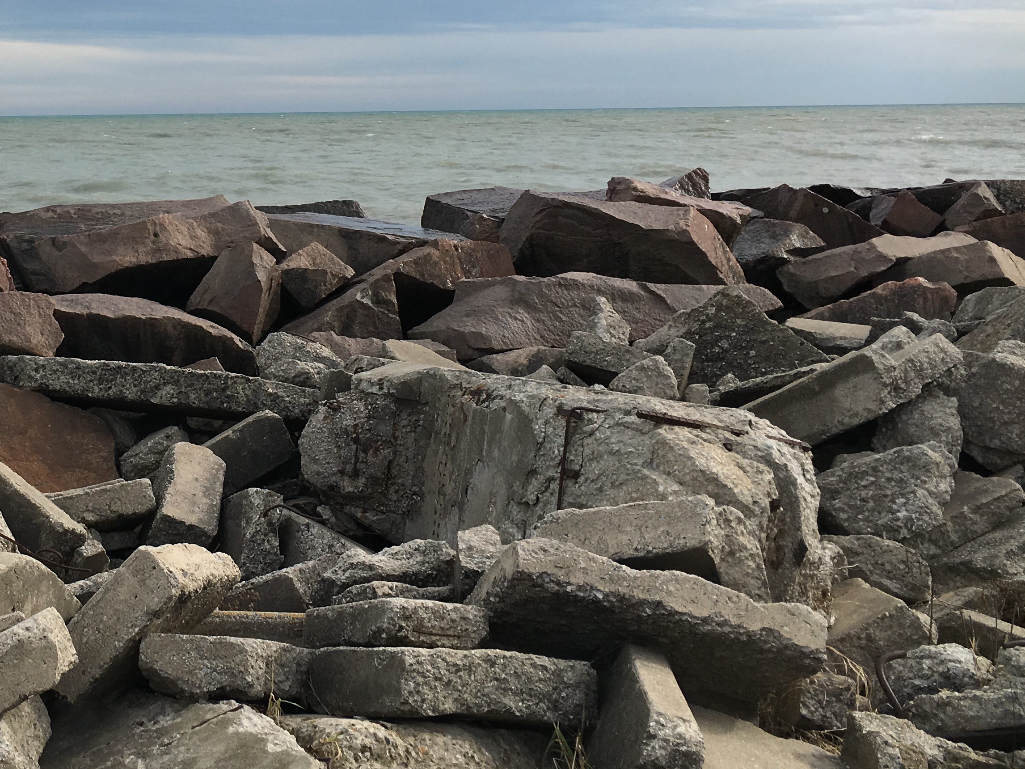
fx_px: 1510
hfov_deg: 35.6
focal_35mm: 51
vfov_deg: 28.1
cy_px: 182
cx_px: 133
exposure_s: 1/1166
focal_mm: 4.15
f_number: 2.2
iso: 25
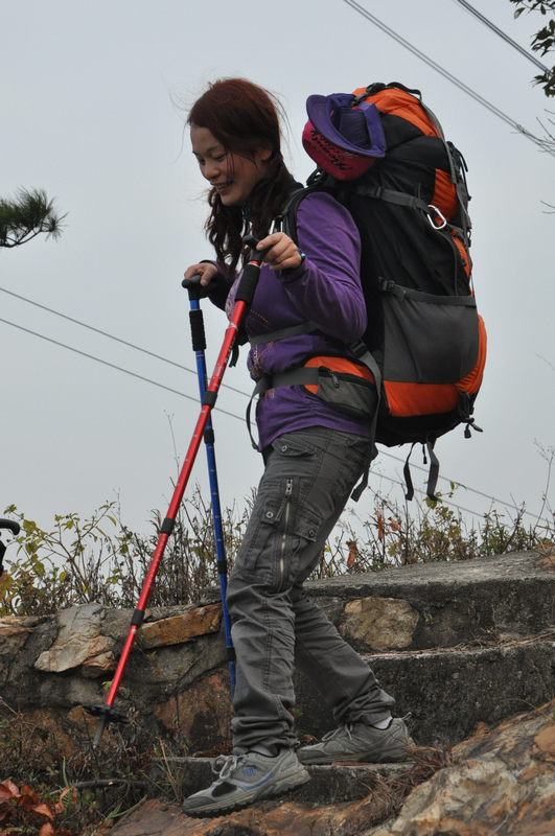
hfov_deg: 15.7
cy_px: 418
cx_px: 278
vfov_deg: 23.4
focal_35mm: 87
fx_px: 2018
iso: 1600
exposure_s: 1/1250
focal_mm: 58
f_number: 9
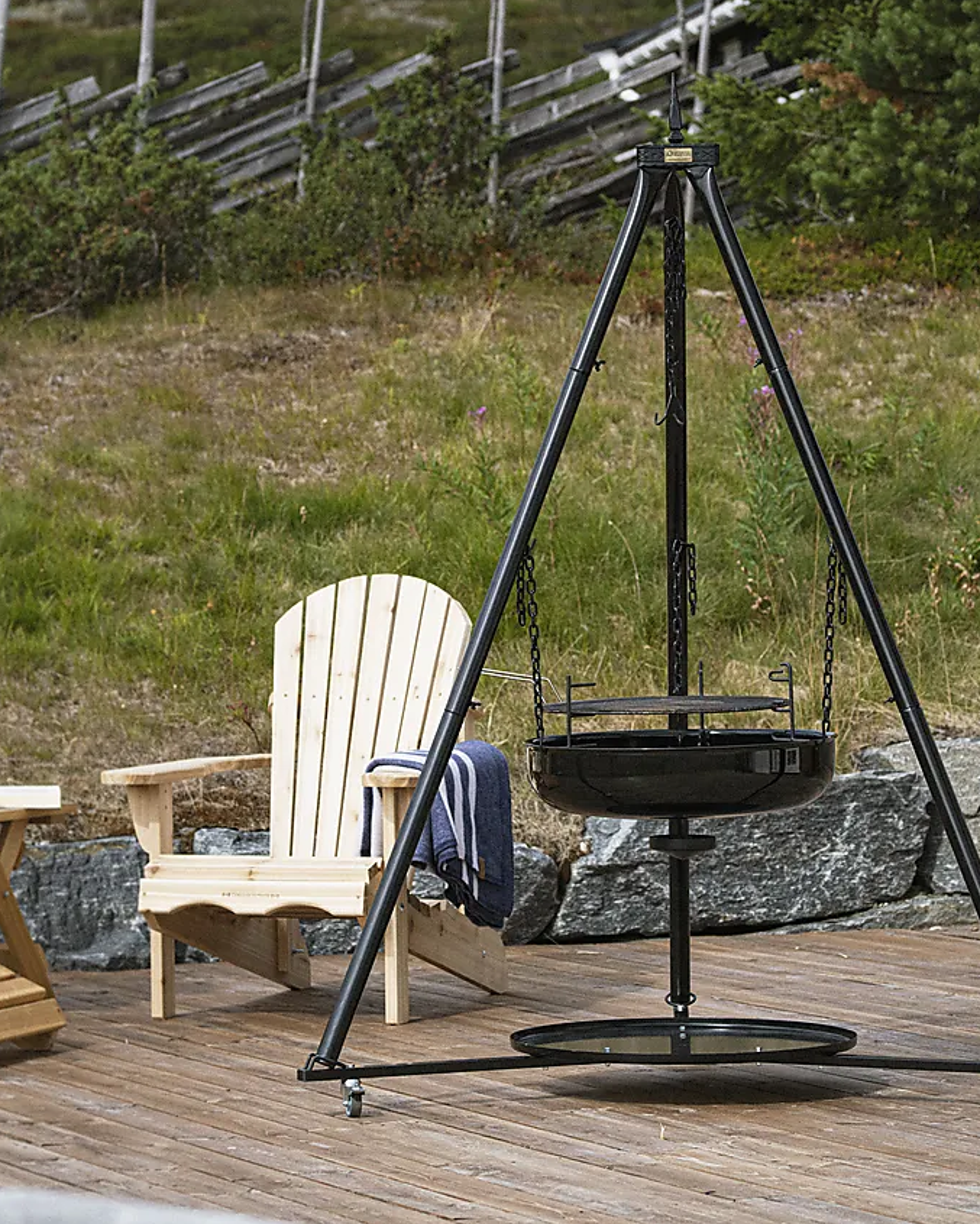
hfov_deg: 10.4
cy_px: 611
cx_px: 433
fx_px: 5401
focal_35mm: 149
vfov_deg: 12.9
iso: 320
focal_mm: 105
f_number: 7.1
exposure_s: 1/1250
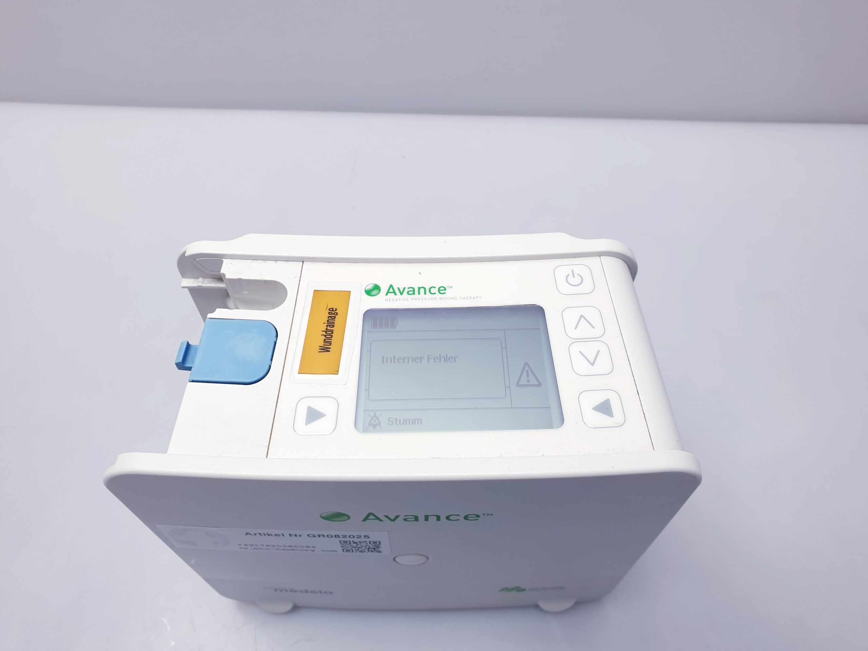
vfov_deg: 53.1
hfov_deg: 67.3
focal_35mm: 26
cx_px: 434
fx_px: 652
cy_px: 326
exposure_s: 1/100
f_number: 2.4
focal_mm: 4.3
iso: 80
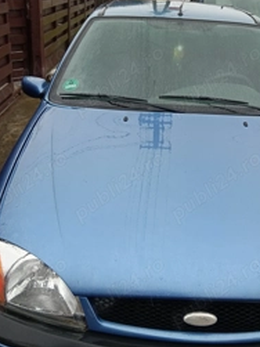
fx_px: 431
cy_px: 104
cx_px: 167
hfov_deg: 33.4
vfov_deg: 43.0
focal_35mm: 43
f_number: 1.9
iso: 127
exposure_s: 1/100
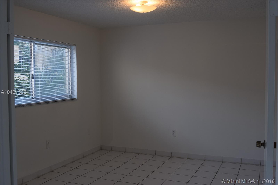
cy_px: 92
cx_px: 139
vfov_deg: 33.0
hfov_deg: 47.9
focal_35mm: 40
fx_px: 313
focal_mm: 27
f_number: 5.6
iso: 400
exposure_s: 1/125
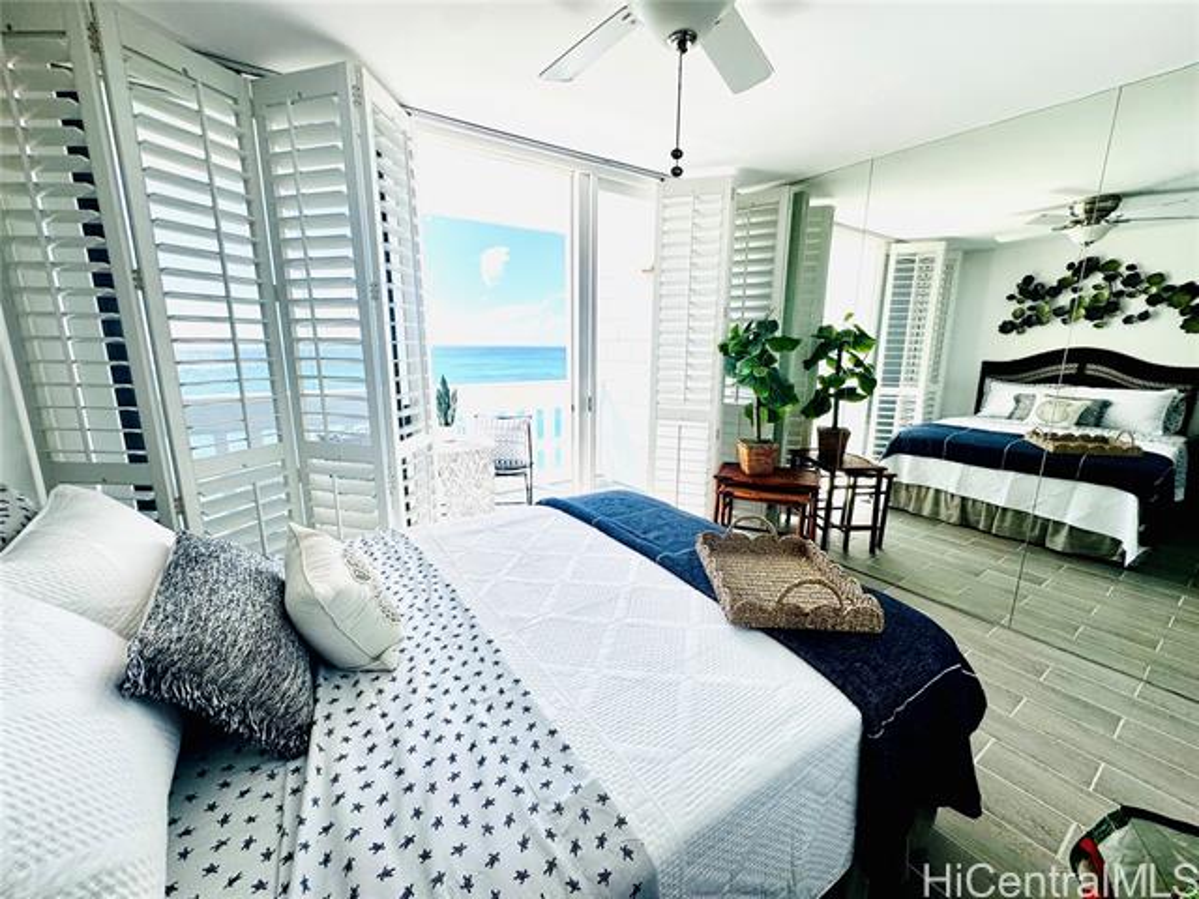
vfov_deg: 85.7
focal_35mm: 14
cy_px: 450
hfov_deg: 102.1
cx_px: 600
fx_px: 485
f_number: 2.2
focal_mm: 2.22
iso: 50
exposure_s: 1/425
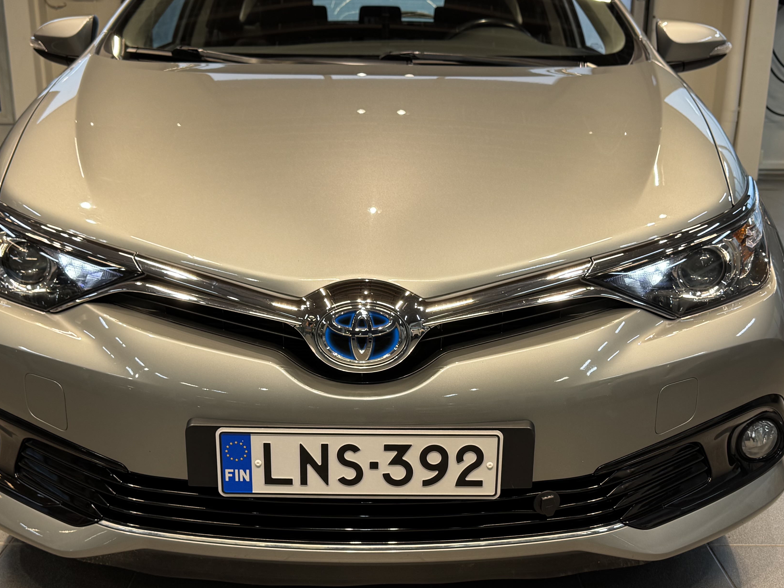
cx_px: 392
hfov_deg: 44.8
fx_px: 951
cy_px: 336
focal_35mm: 42
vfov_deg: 34.3
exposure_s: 1/100
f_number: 1.78
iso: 64
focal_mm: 6.76
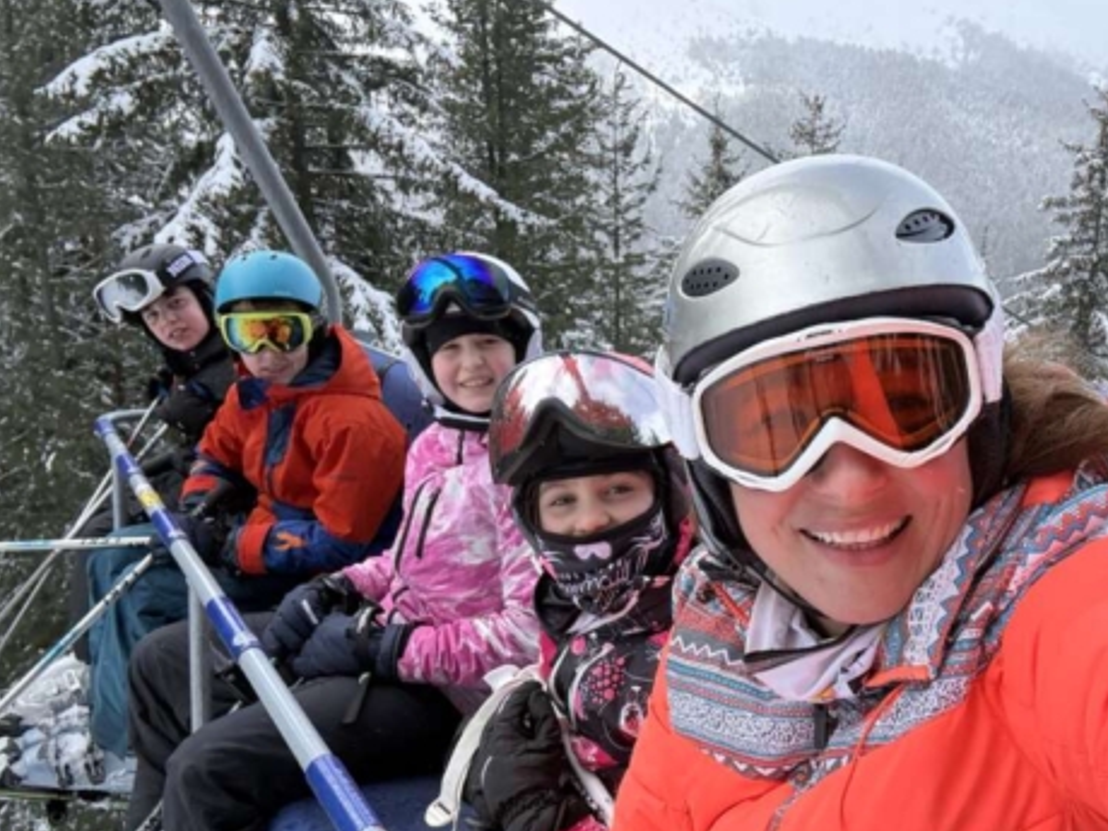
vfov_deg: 44.0
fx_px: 1024
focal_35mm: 32
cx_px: 682
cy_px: 487
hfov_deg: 56.2
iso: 40
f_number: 1.9
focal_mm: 2.69
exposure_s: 1/368
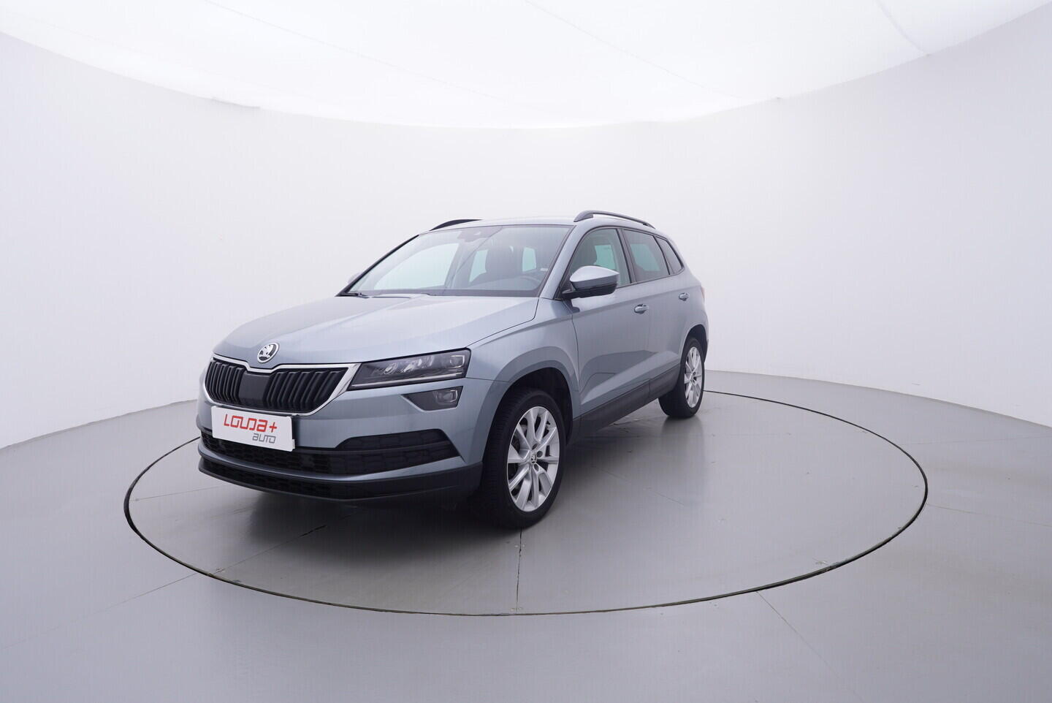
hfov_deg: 77.3
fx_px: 658
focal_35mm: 22
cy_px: 352
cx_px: 526
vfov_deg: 56.2
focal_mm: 15
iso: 200
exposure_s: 1/80
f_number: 5
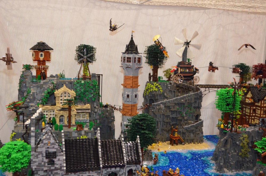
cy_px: 88
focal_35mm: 45
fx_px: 332
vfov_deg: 29.7
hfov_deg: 43.7
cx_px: 133
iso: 3200
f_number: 4.5
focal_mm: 30
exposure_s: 1/60
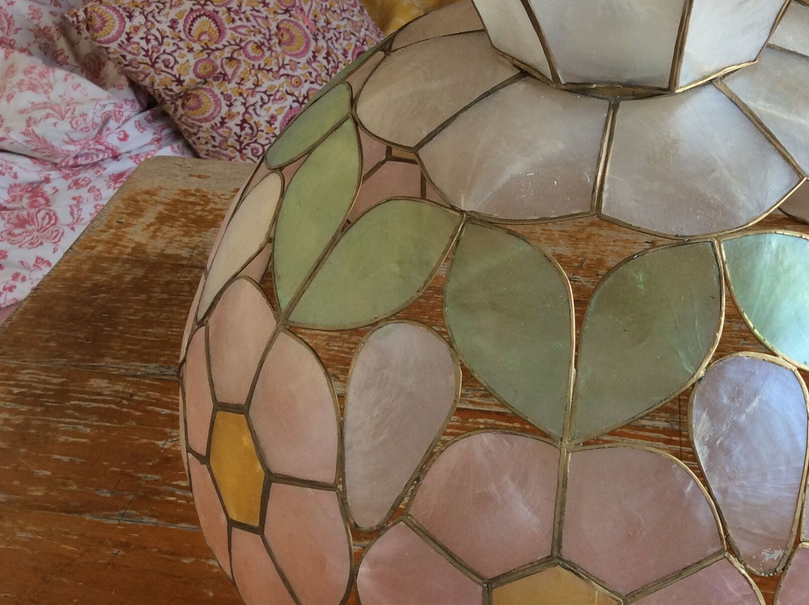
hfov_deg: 36.3
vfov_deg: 28.5
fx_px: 1190
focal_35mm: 51
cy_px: 314
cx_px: 641
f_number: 2.4
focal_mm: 3.3
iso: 40
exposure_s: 1/33
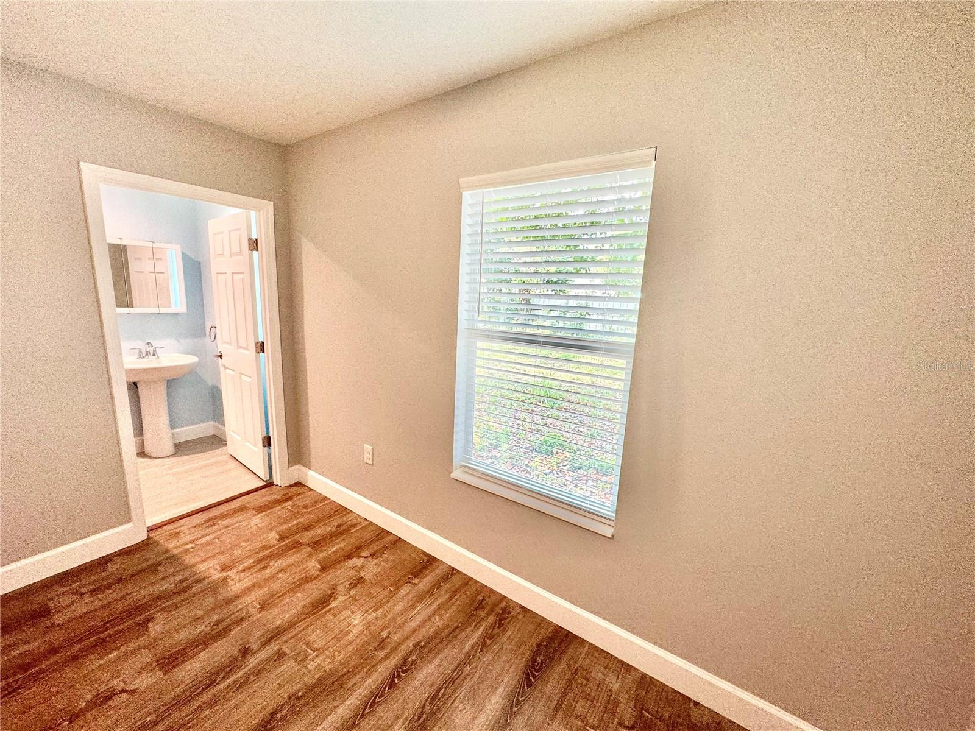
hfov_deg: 102.1
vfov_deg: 85.7
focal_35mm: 14
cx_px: 488
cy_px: 366
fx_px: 394
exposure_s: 1/120
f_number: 2.2
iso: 125
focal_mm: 2.22
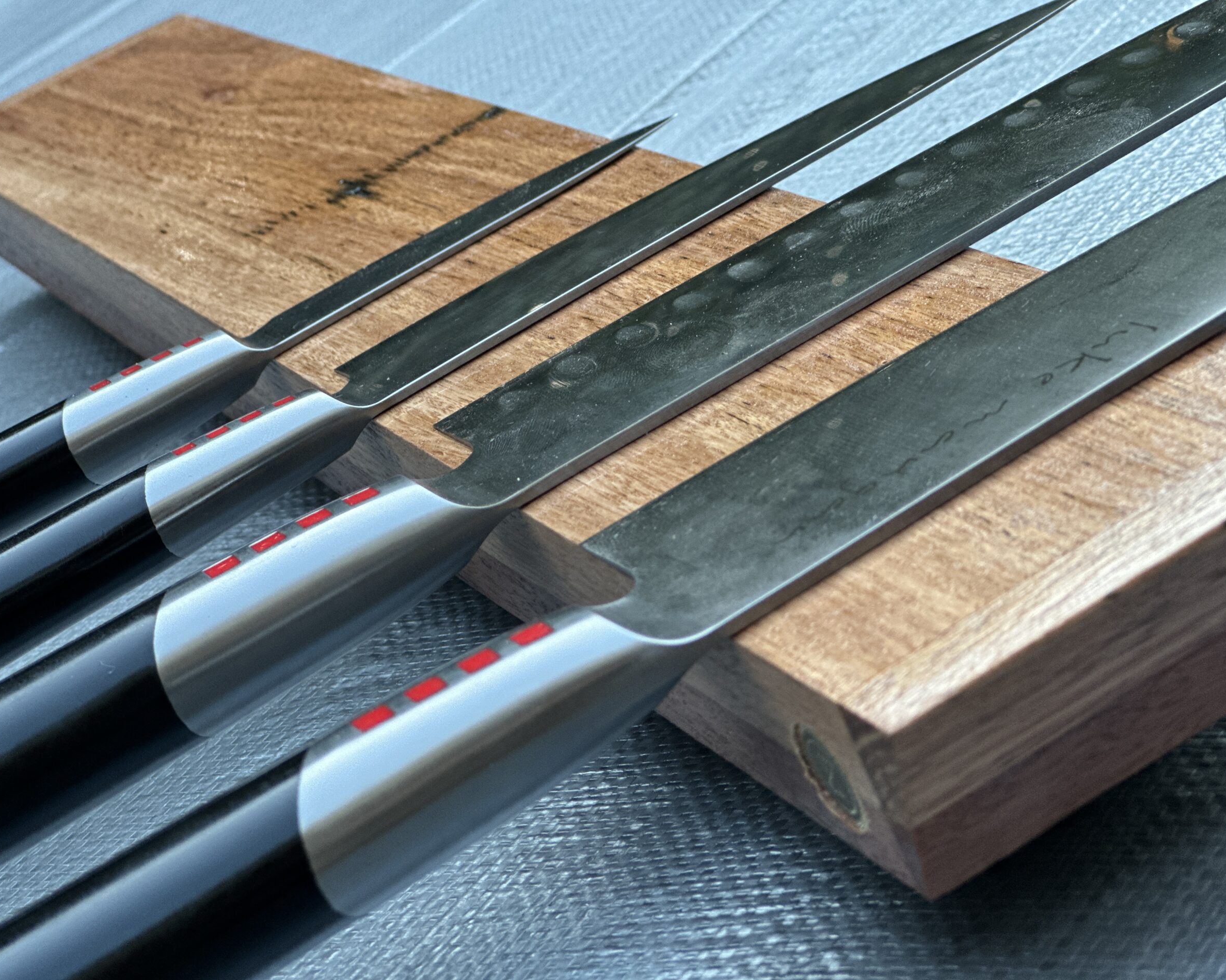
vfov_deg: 18.9
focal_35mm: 81
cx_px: 638
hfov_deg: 23.6
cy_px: 486
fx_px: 2939
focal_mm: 9
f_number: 2.8
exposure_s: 1/121
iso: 250
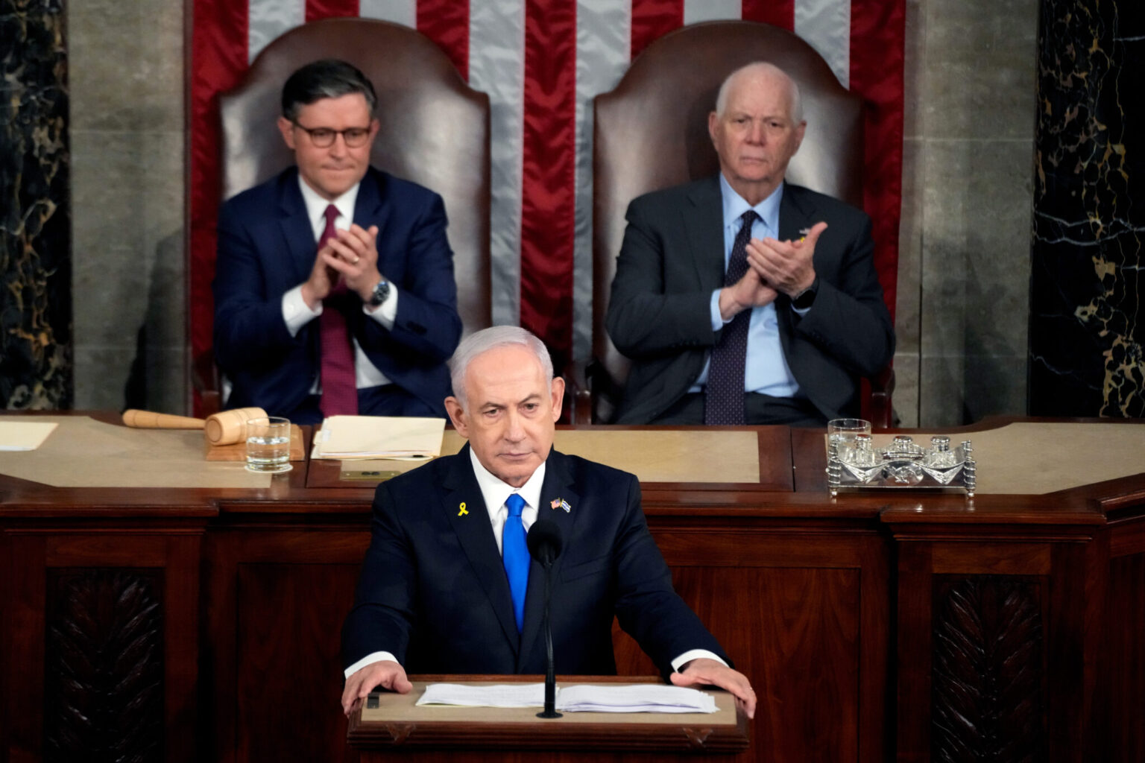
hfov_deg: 6.2
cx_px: 572
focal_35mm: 330
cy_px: 382
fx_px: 10495
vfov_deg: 4.2
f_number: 5.6
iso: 6400
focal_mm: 330
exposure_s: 1/400
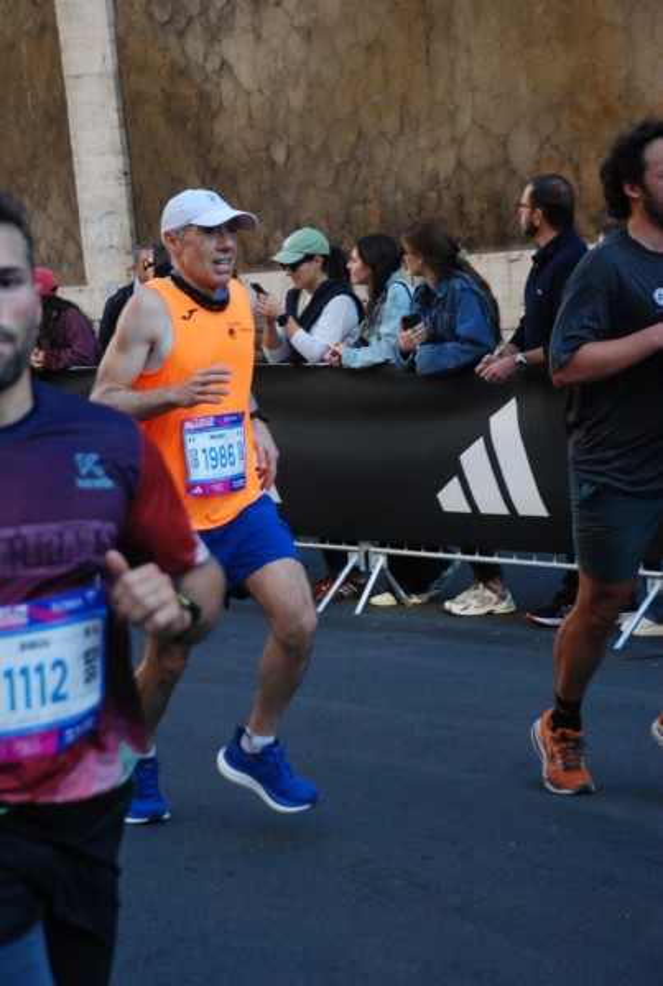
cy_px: 493
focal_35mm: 105
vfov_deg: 19.4
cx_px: 332
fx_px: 2885
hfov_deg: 13.1
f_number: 5.6
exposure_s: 1/500
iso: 1000
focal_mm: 70
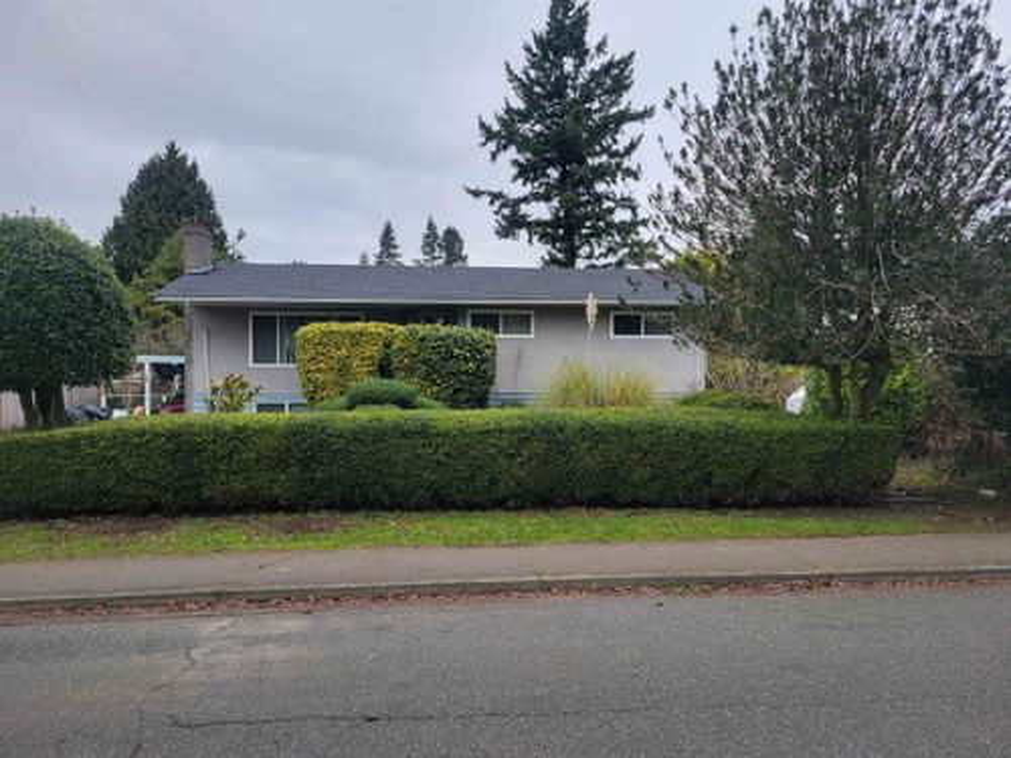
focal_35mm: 26
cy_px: 379
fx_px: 759
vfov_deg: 53.1
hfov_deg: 67.3
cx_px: 506
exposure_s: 1/300
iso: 40
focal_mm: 5.4
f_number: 1.8
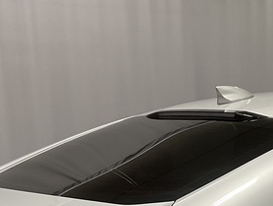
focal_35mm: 100
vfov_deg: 13.9
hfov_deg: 19.2
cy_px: 309
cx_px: 258
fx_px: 789
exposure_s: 1/60
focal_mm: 3
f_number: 1.8
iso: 40
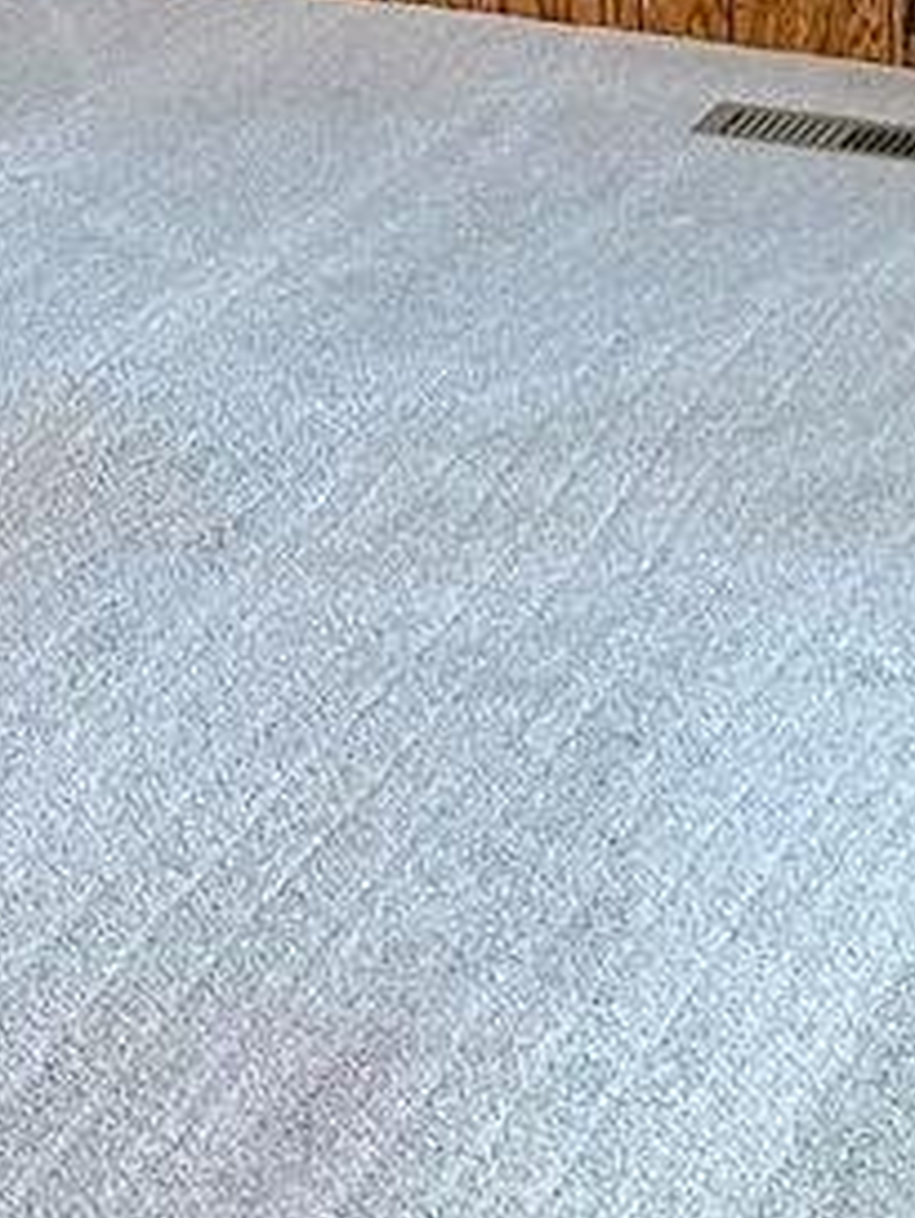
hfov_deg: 10.7
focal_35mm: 135
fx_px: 4754
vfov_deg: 13.5
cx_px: -335
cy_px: -772
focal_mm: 6.86
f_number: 1.78
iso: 125
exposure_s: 1/60
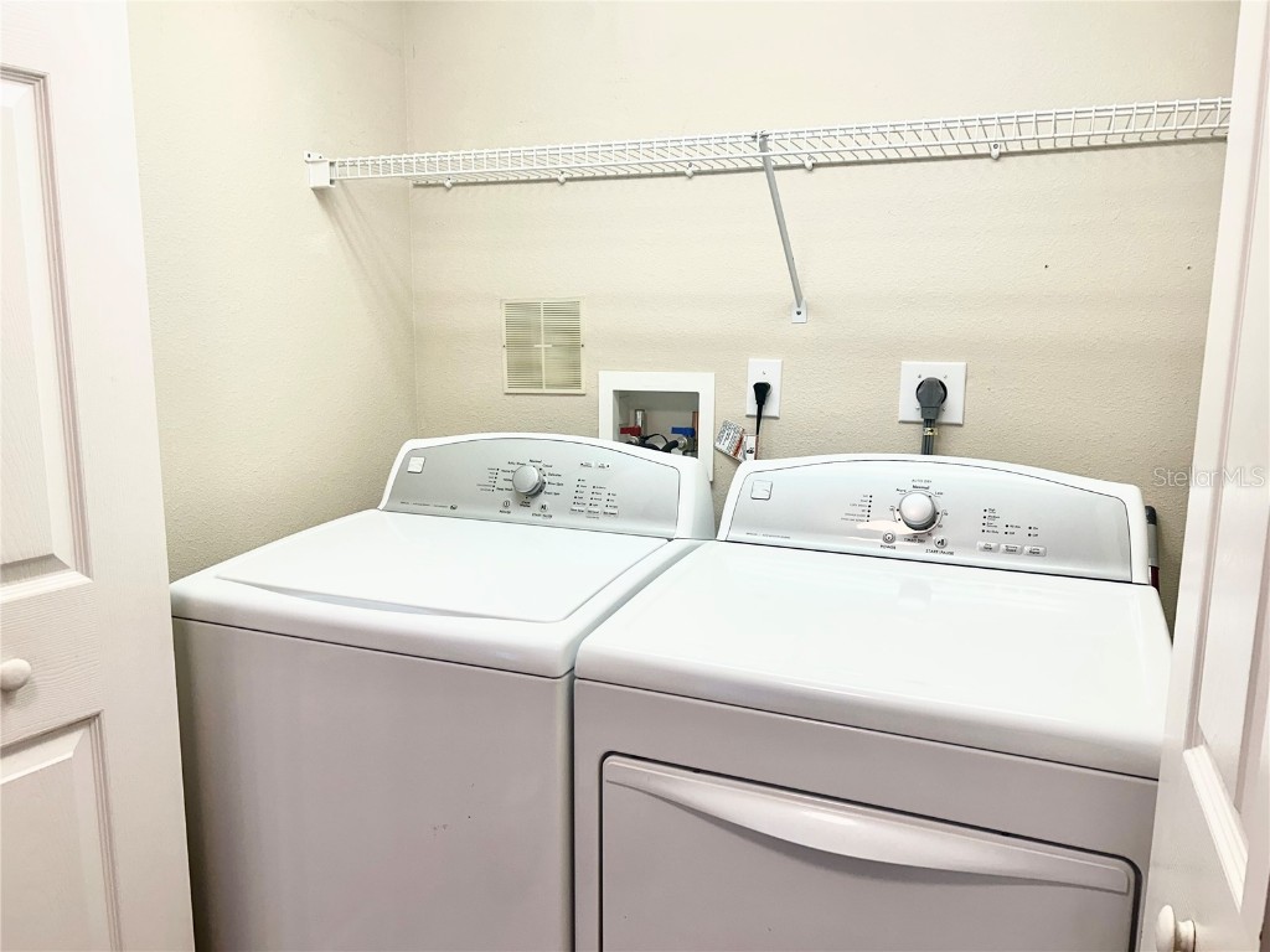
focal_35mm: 26
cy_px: 476
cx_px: 635
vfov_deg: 53.1
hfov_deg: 67.3
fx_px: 954
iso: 50
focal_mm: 5.7
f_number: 1.5
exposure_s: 1/120
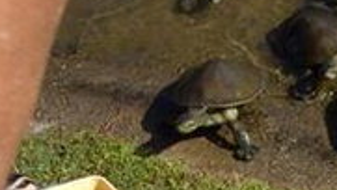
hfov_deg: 18.3
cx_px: 417
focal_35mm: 110
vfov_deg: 10.7
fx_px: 983
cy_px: 279
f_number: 8
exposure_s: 1/125
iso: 64
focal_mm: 7.9
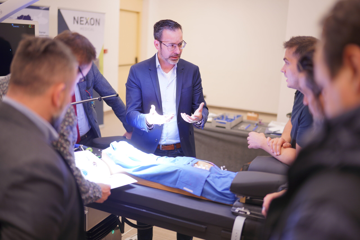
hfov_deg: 54.4
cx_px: 180
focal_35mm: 35
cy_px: 120
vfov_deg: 37.9
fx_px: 350
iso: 125
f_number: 1.2
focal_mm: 35
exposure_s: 1/60
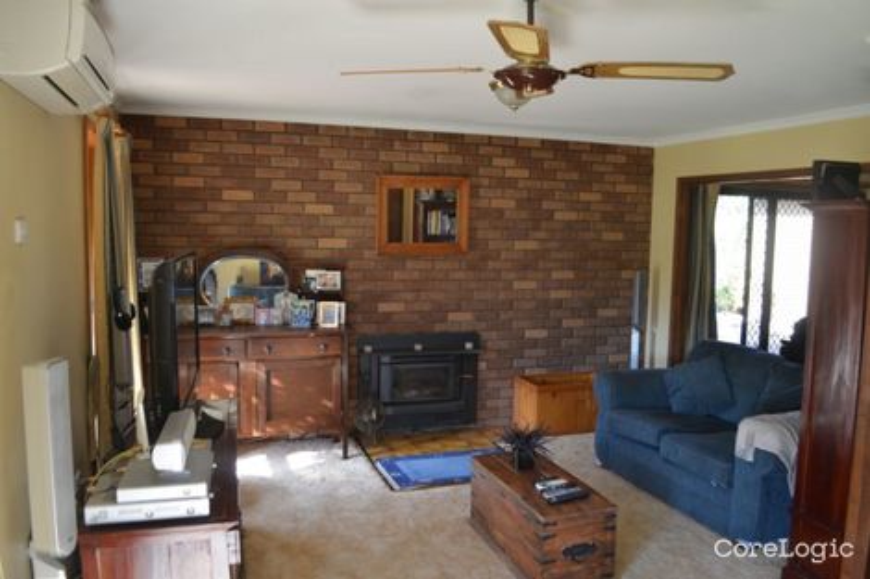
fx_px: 652
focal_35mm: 27
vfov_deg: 47.9
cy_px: 290
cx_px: 435
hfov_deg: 67.4
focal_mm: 18
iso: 400
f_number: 4
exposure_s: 1/60
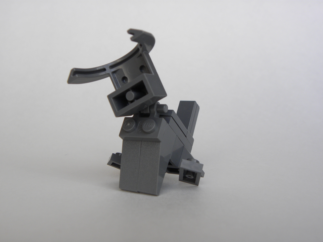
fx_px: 345
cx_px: 162
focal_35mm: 37
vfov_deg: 38.7
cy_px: 121
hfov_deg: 50.1
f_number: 3.2
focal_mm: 6.6
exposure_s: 1/64.4
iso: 90
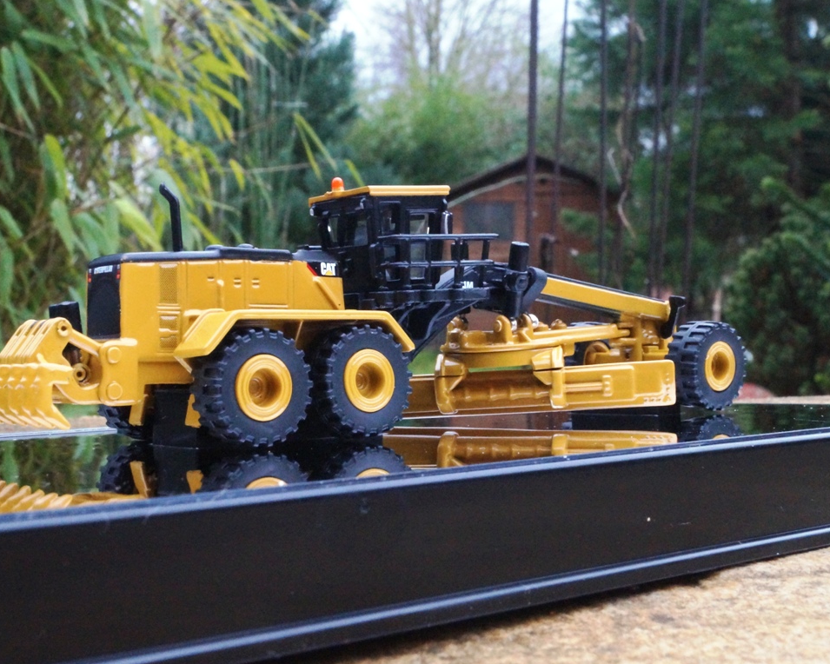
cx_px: 382
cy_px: 332
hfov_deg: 36.6
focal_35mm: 51
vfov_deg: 29.7
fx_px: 1253
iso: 3200
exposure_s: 1/25
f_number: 22
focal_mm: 30
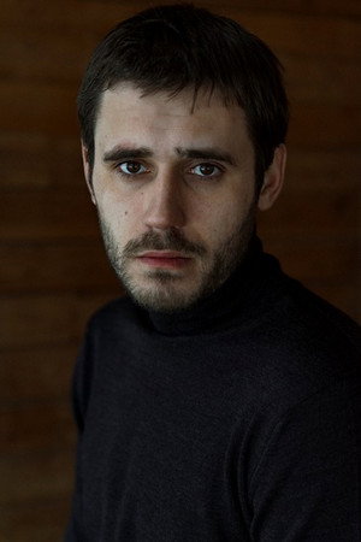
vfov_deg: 28.8
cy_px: 271
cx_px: 180
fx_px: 1053
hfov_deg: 19.5
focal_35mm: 70
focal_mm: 70
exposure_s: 1/200
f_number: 4
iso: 640
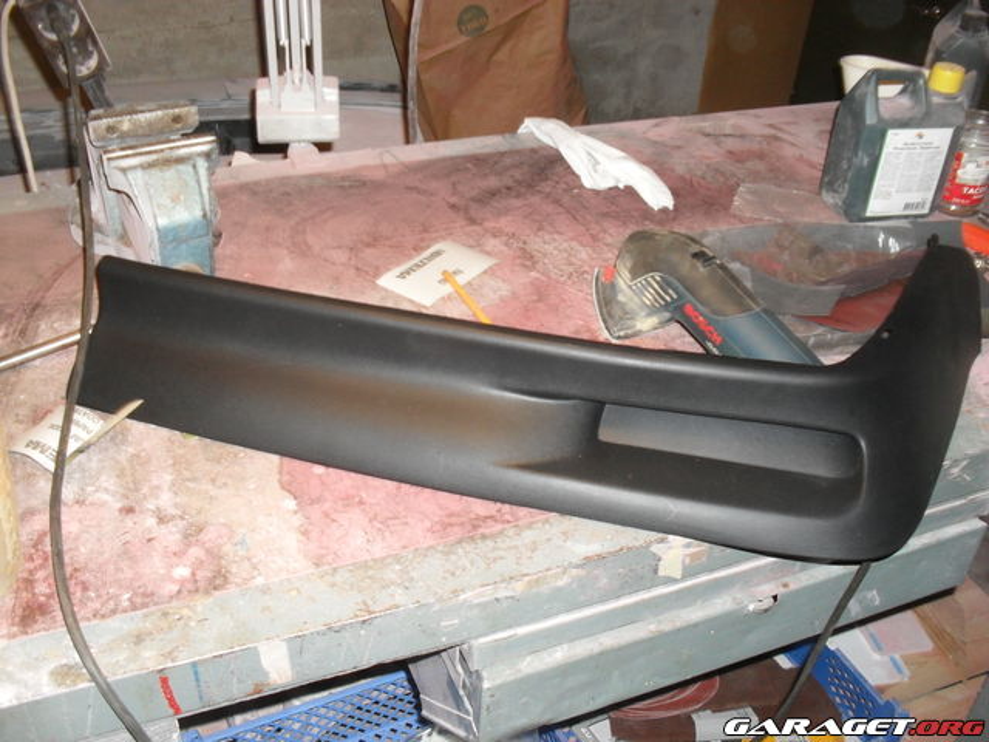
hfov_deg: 52.6
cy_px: 371
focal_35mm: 35
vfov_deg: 40.7
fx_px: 1000
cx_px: 494
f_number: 3.2
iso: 200
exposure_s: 1/45
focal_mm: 6.3
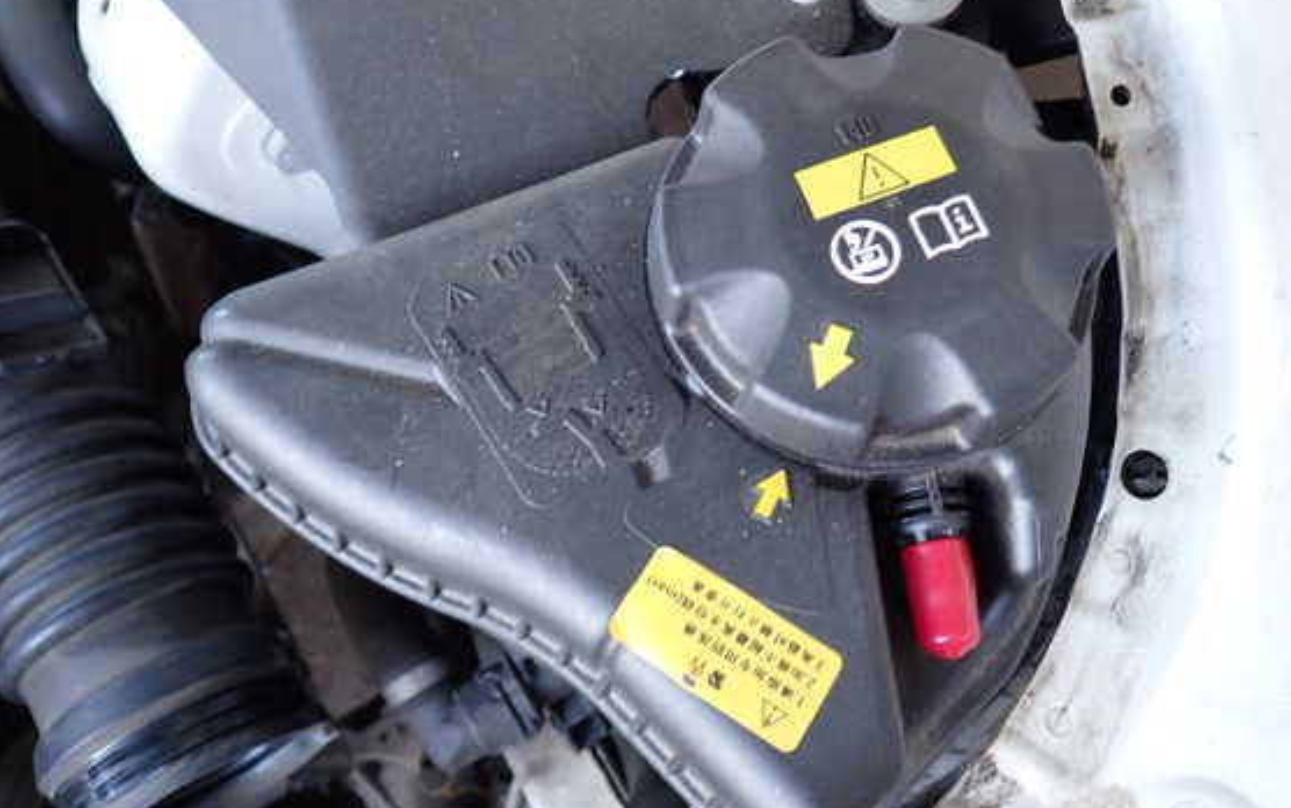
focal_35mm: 32
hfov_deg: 59.6
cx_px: 692
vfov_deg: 39.4
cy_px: 432
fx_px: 1126
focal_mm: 5.05
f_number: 2.2
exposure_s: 1/30
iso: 200
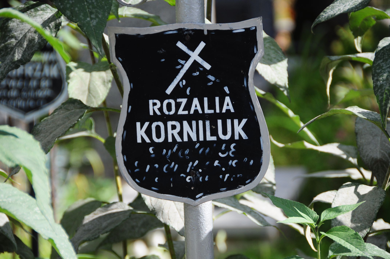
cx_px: 195
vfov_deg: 5.4
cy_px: 130
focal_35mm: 255
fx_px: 2759
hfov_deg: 8.1
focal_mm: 170
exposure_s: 1/500
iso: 250
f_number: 5.6
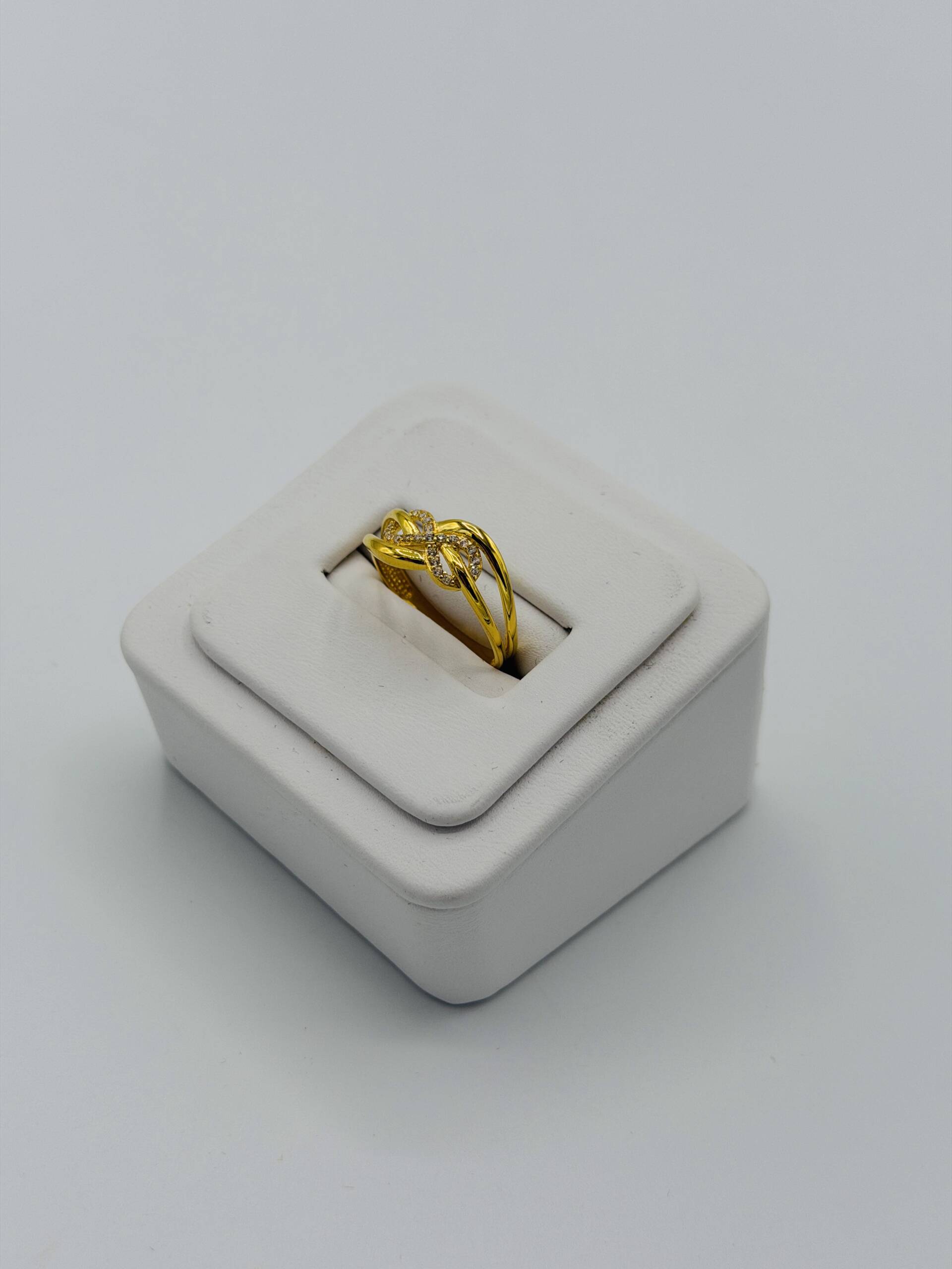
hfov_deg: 30.3
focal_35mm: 48
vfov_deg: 39.7
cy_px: 634
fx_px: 1760
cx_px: 476
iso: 64
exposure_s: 1/4329
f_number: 1.78
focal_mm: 6.76
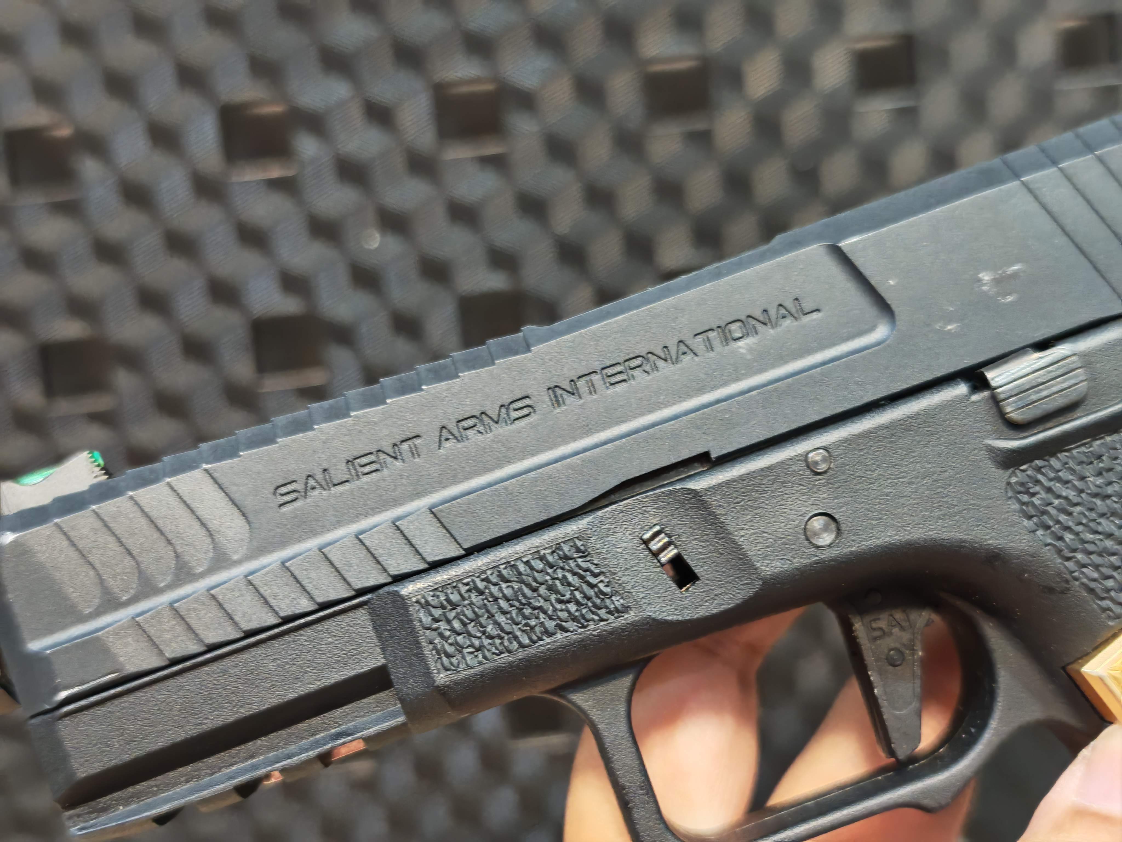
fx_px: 1556
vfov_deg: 30.3
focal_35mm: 48
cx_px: 561
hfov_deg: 39.7
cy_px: 421
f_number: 1.4
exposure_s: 1/33
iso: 400
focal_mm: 6.83
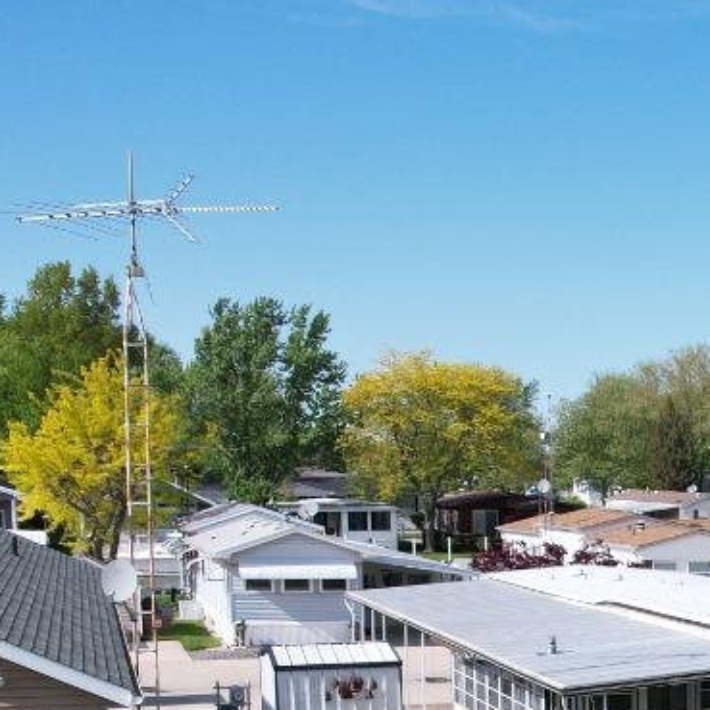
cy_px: 835
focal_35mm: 76
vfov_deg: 21.3
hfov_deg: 21.5
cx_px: 791
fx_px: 1764
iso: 120
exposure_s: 1/1600
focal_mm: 8.38
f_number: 2.8
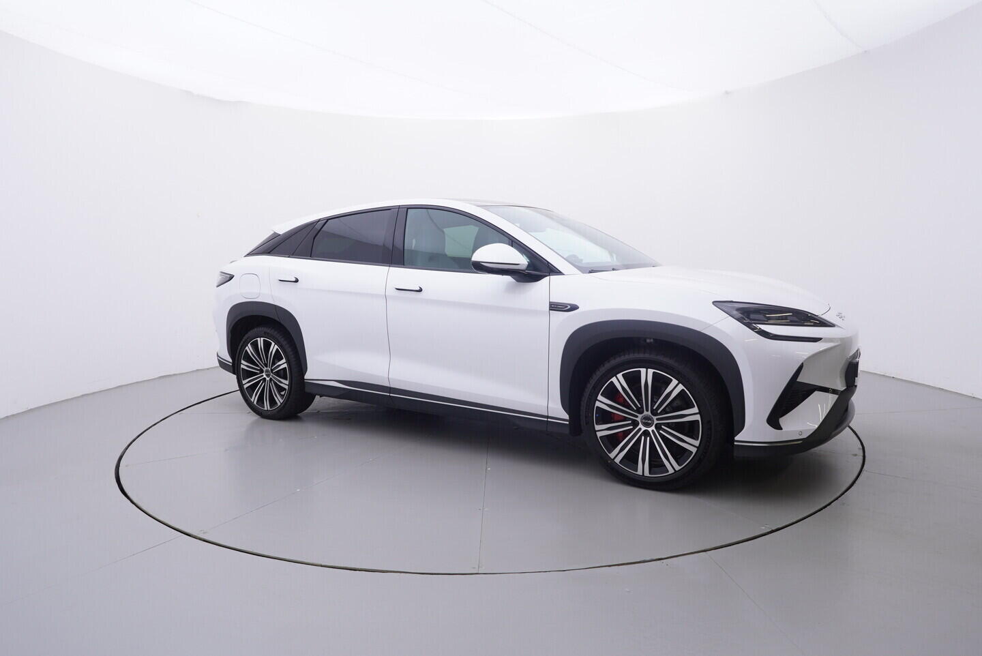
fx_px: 614
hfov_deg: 77.3
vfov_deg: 56.2
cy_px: 328
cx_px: 491
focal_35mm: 22
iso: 200
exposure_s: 1/80
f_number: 5
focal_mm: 15
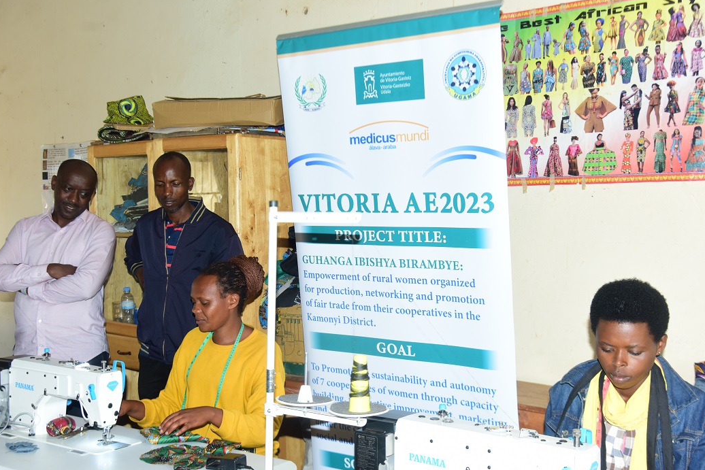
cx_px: 346
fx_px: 862
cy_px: 258
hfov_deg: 44.5
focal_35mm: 44
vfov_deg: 30.5
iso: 500
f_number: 5
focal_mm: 38
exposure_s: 1/60
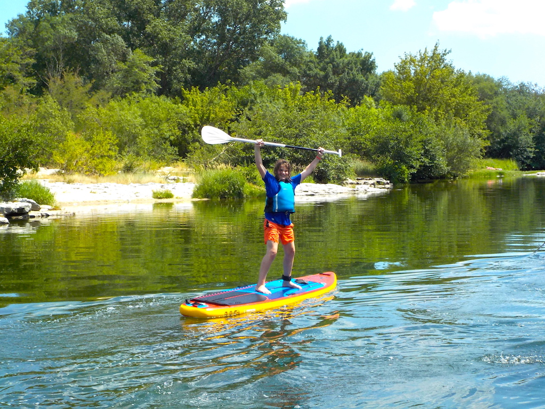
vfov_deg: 25.2
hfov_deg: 33.2
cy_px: 204
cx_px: 272
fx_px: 913
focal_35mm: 58
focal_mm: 7.9
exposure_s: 1/640
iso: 125
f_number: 4.7
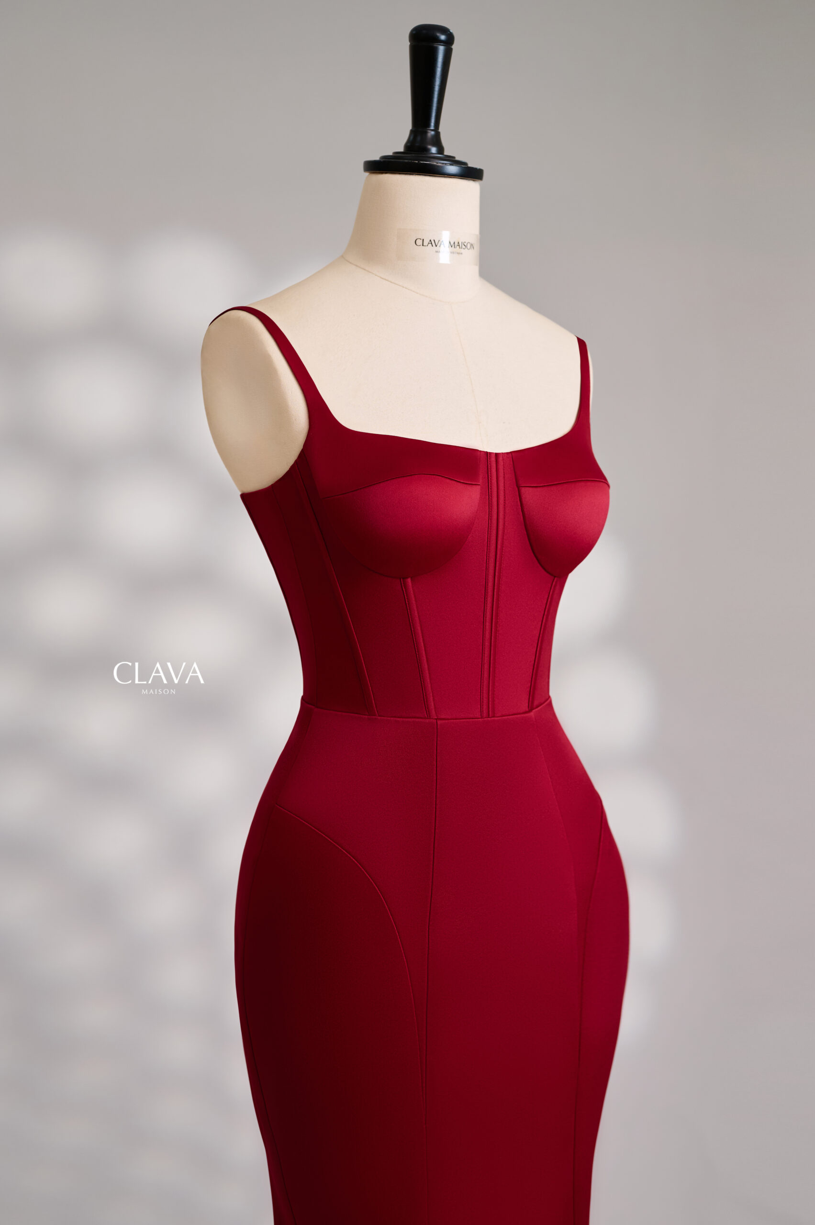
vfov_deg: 39.6
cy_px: 612
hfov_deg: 27.0
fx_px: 1700
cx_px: 408
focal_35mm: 50
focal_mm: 50
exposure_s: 1/125
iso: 400
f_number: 4
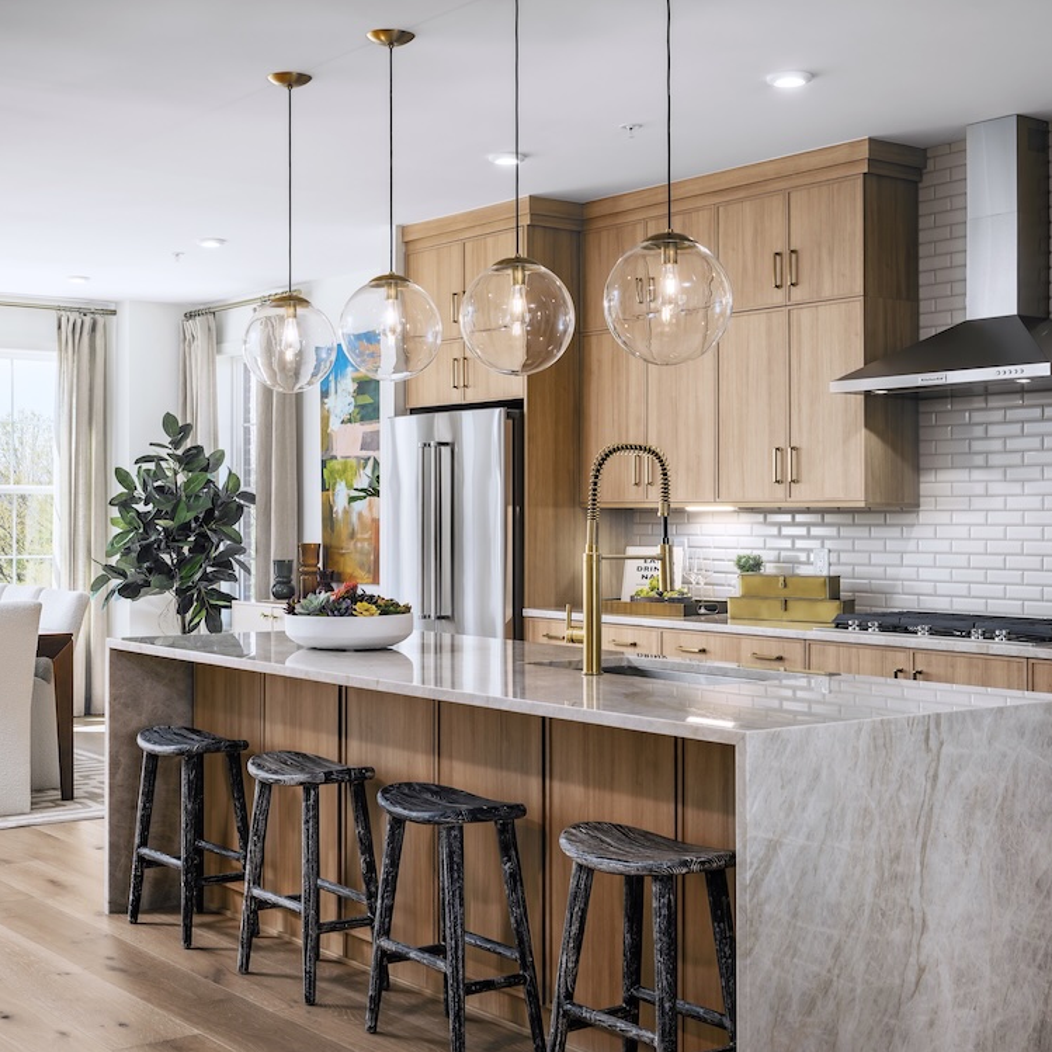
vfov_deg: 36.1
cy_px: 537
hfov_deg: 36.0
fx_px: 1616
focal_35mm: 47
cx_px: 442
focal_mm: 36
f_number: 9
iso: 125
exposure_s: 1/200
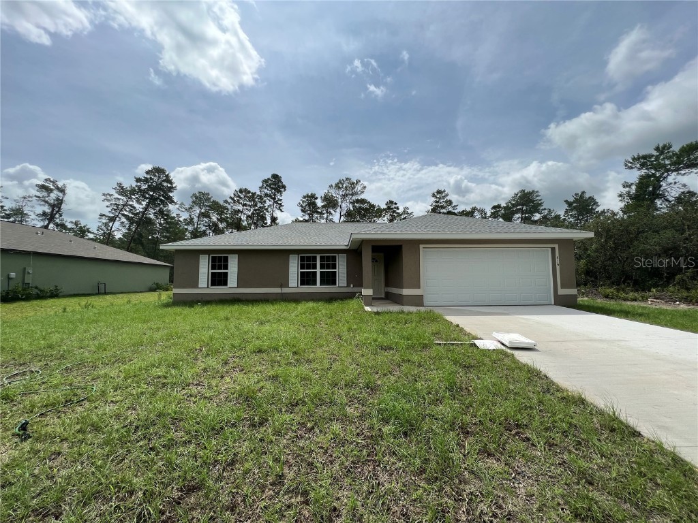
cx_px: 349
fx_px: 262
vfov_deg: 89.9
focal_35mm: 13
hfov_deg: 106.2
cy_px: 262
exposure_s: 1/3125
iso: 32
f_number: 1.8
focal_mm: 1.57
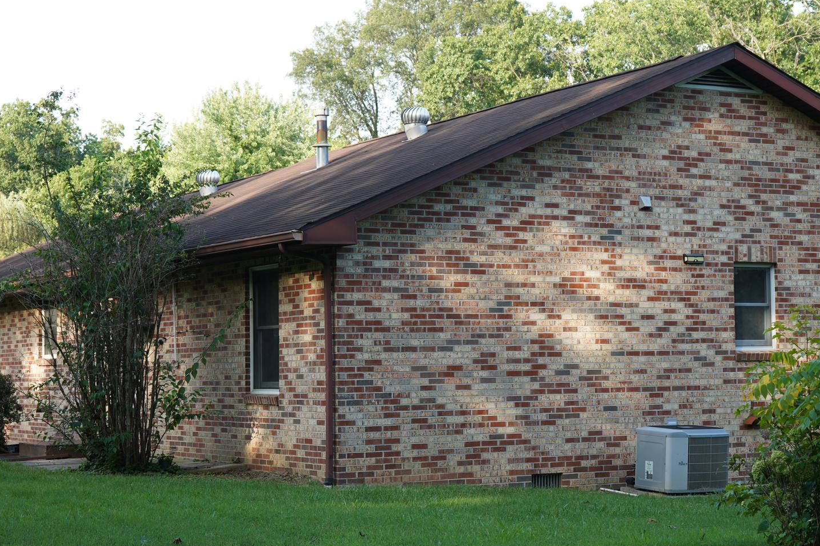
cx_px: 488
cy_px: 268
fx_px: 1685
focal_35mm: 74
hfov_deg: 27.3
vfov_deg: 18.4
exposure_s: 1/100
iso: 100
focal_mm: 52
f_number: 5
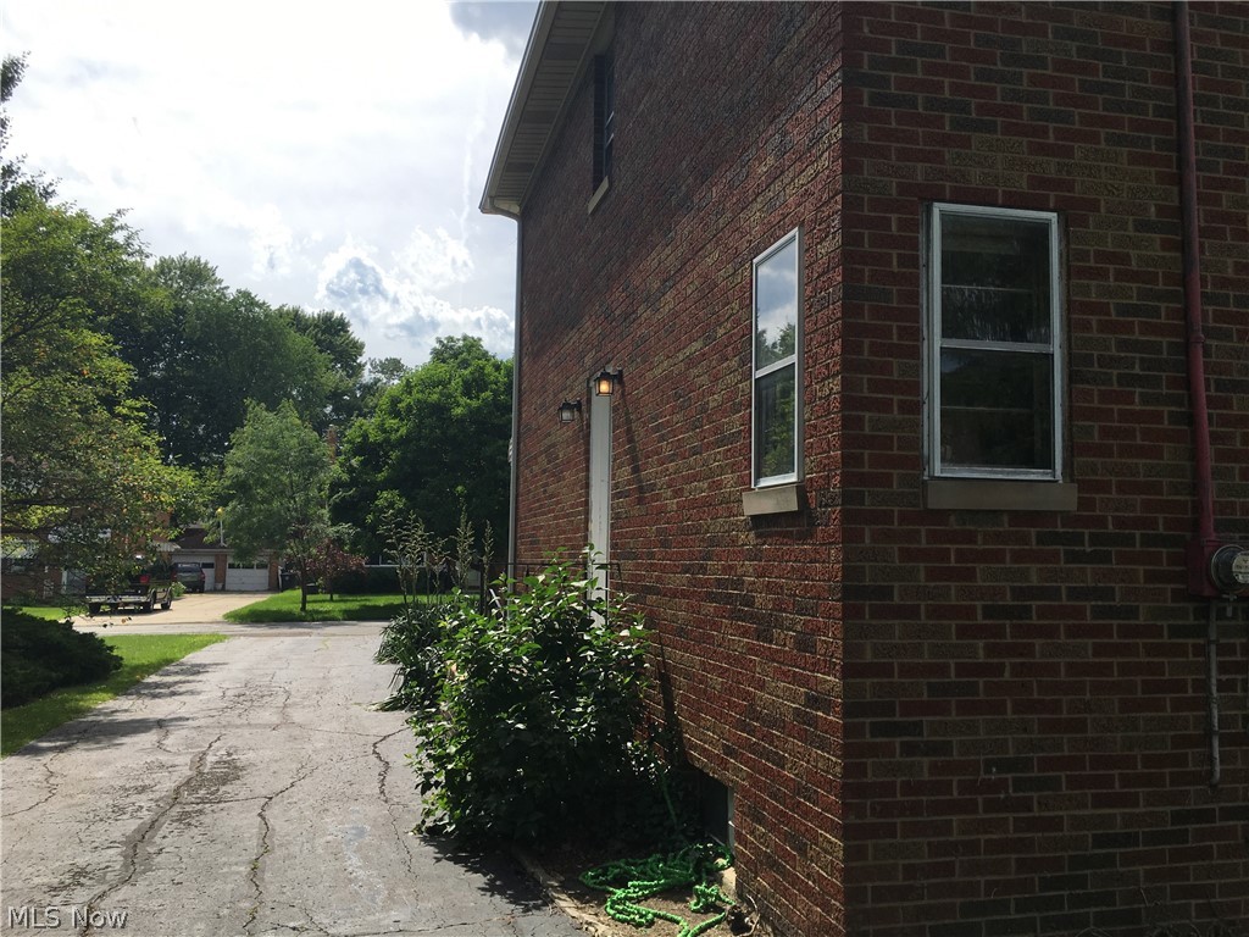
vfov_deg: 48.2
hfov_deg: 61.7
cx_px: 624
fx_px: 1046
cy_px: 468
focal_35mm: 29
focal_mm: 4.15
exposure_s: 1/1748
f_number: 2.2
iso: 25
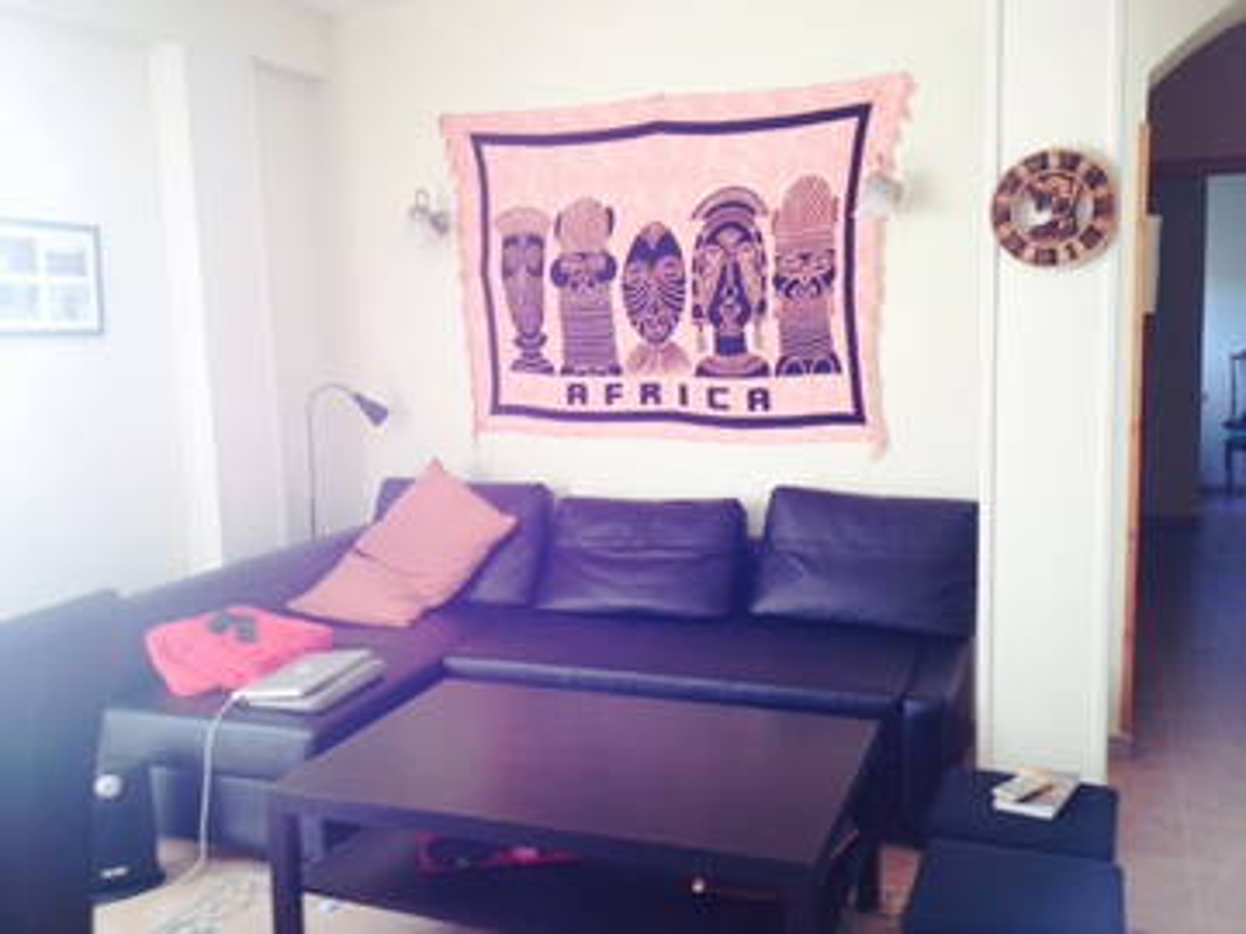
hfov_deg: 52.6
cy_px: 467
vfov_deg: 40.7
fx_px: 1260
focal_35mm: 35
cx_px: 623
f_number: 2.4
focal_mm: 4.28
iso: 50
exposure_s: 1/24
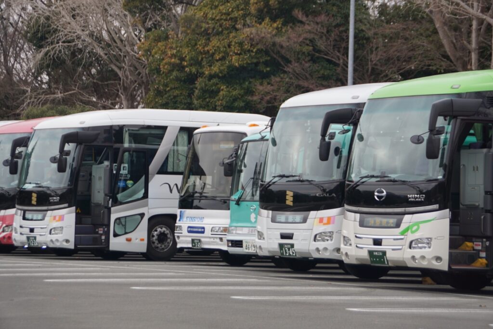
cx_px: 246
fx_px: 2055
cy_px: 164
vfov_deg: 9.2
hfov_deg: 13.7
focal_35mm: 150
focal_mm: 100
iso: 200
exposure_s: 1/160
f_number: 5.6
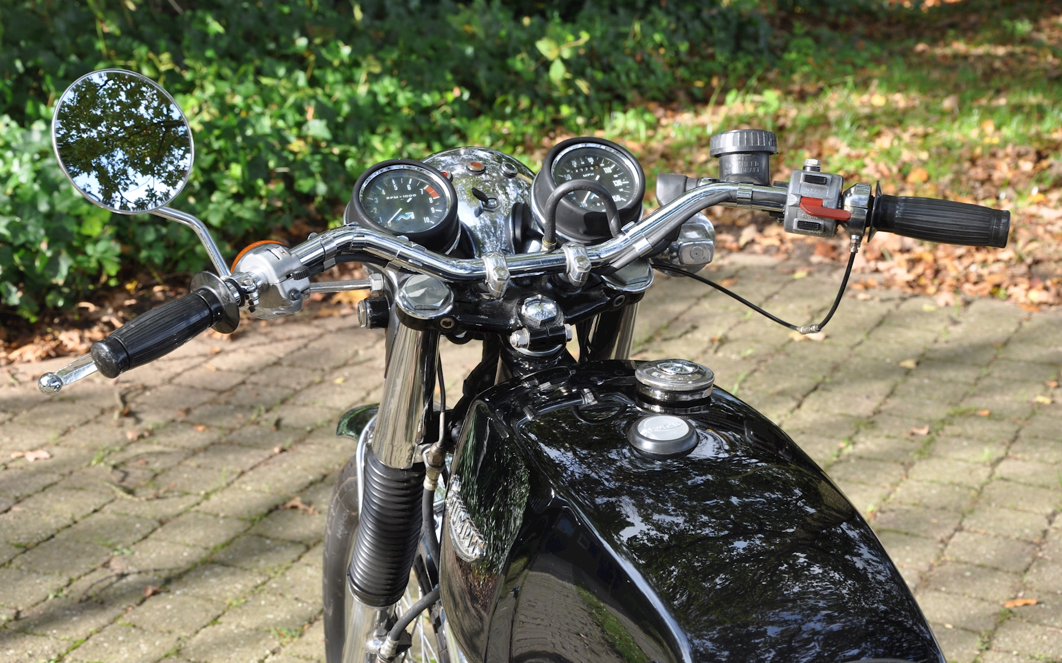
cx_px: 532
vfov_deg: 16.3
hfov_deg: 25.8
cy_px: 310
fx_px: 2315
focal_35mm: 80
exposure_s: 1/80
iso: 200
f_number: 9
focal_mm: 52
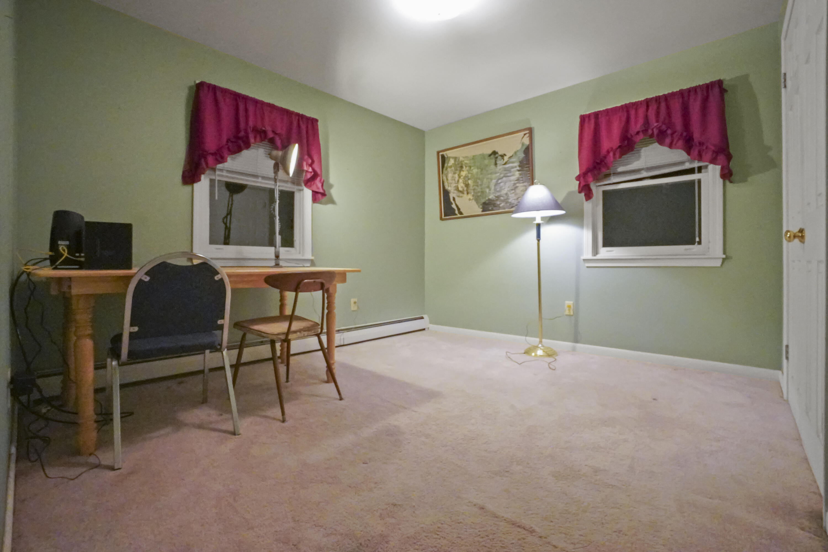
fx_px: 345
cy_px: 276
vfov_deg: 77.3
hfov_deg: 100.4
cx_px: 414
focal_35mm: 15
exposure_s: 1/30
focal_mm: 10
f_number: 10
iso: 12800
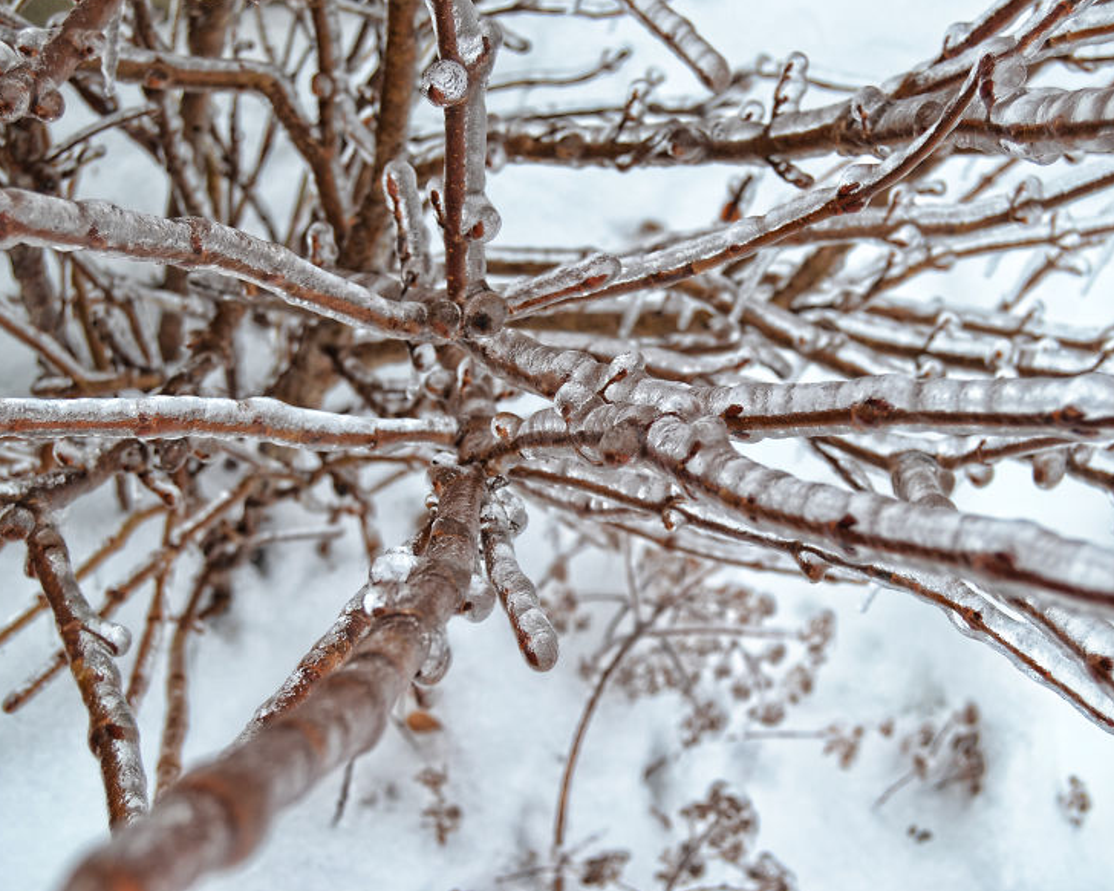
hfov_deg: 31.7
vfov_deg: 25.6
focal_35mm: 60
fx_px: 1963
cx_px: 554
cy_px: 444
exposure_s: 1/125
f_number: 5.6
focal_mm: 35
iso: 400
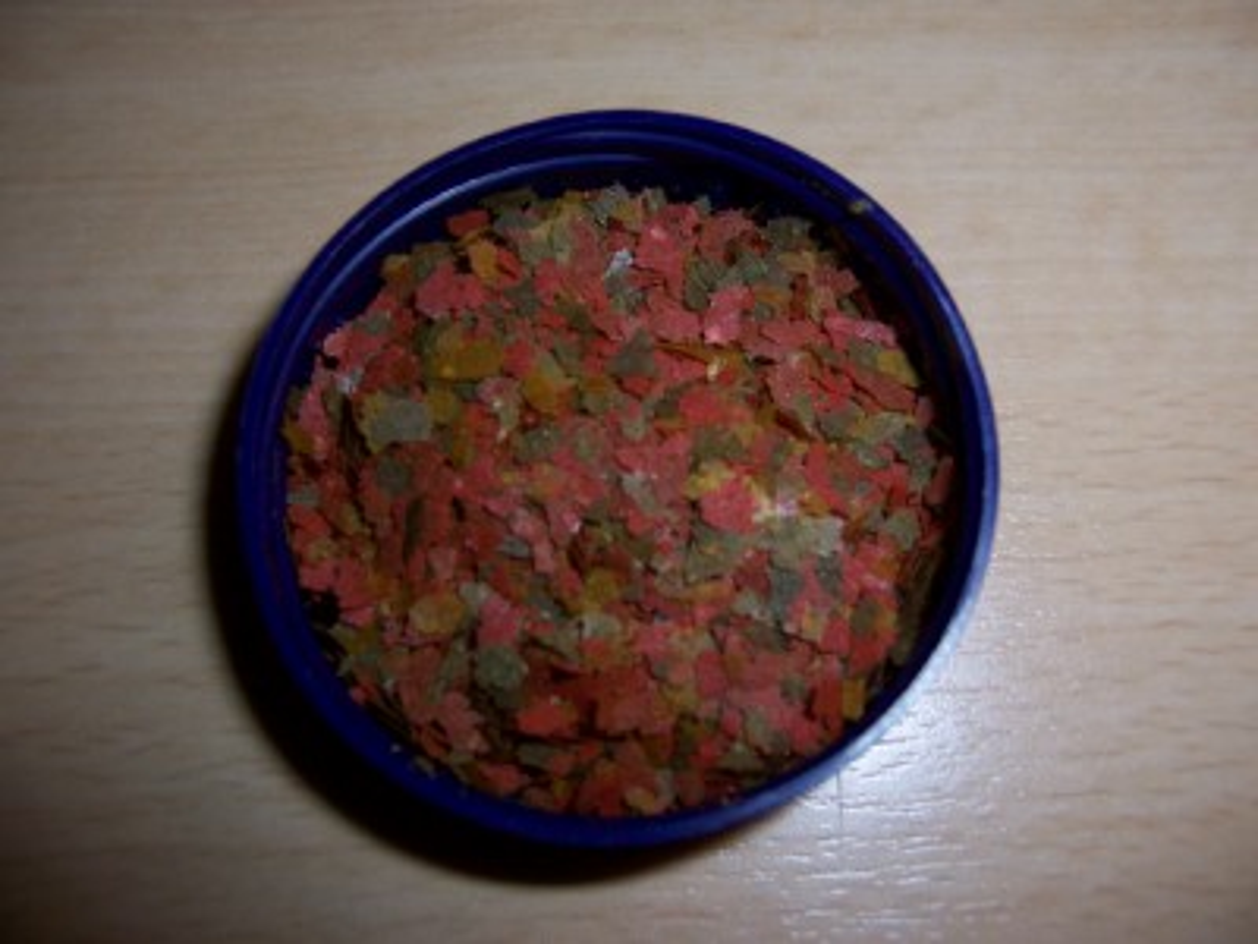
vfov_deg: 42.9
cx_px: 629
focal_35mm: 33
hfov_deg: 55.4
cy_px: 472
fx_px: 1199
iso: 80
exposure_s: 1/60
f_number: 2.8
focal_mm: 5.5
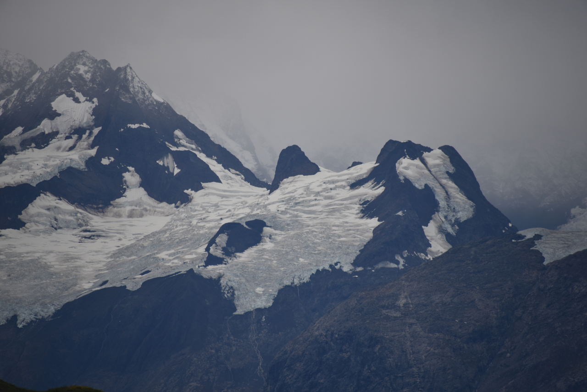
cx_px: 294
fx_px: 4892
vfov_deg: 4.6
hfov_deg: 6.9
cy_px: 196
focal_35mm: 300
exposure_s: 1/640
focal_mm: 300
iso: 160
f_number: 5.6
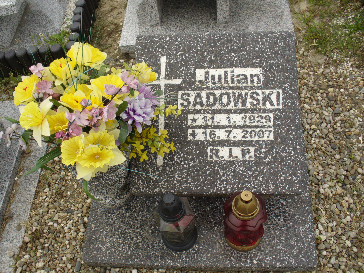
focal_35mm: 37
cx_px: 182
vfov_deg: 38.7
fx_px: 389
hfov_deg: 50.1
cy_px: 136
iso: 80
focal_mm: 6.1
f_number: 5.6
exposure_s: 1/160
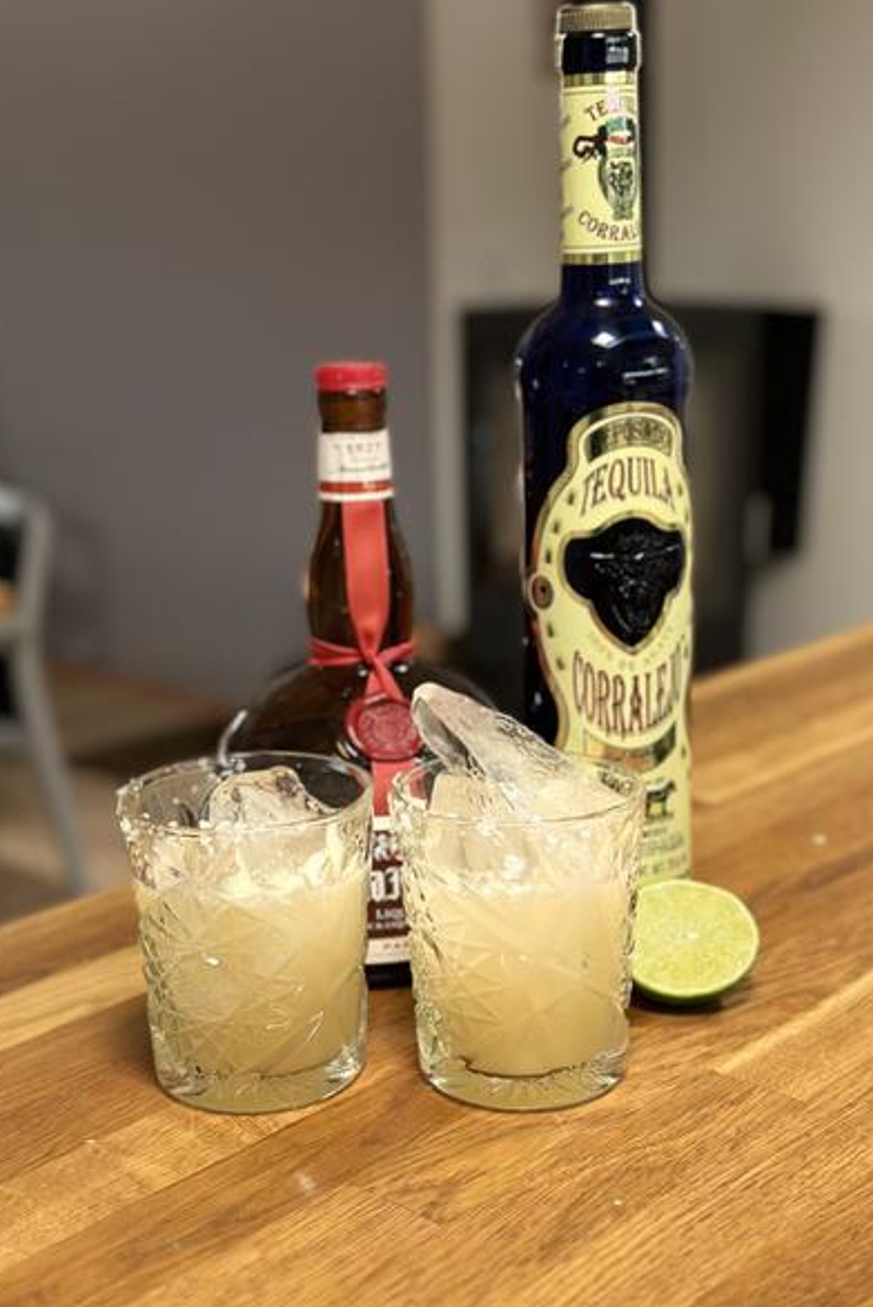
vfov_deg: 38.9
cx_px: 450
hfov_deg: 26.5
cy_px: 661
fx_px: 1853
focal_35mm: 51
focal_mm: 6.86
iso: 320
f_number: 1.78
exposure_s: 1/59
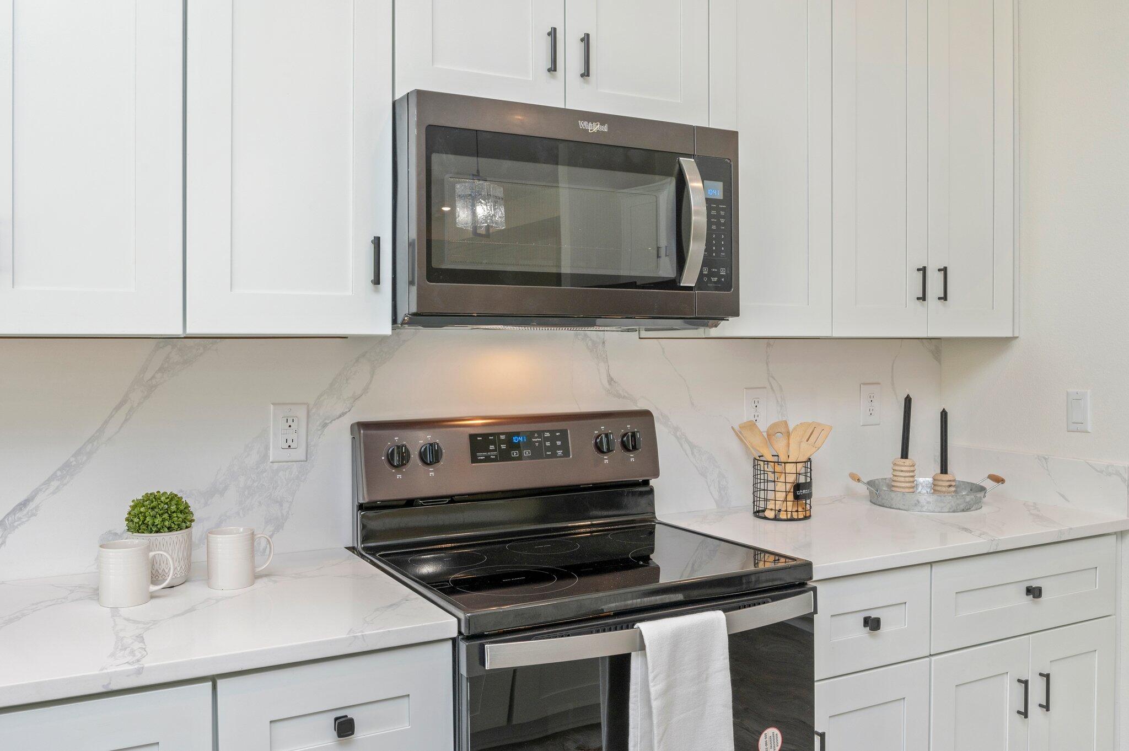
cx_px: 564
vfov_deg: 43.5
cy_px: 376
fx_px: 940
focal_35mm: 30
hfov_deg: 62.0
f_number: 9
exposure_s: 1/30
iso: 400
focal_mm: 30
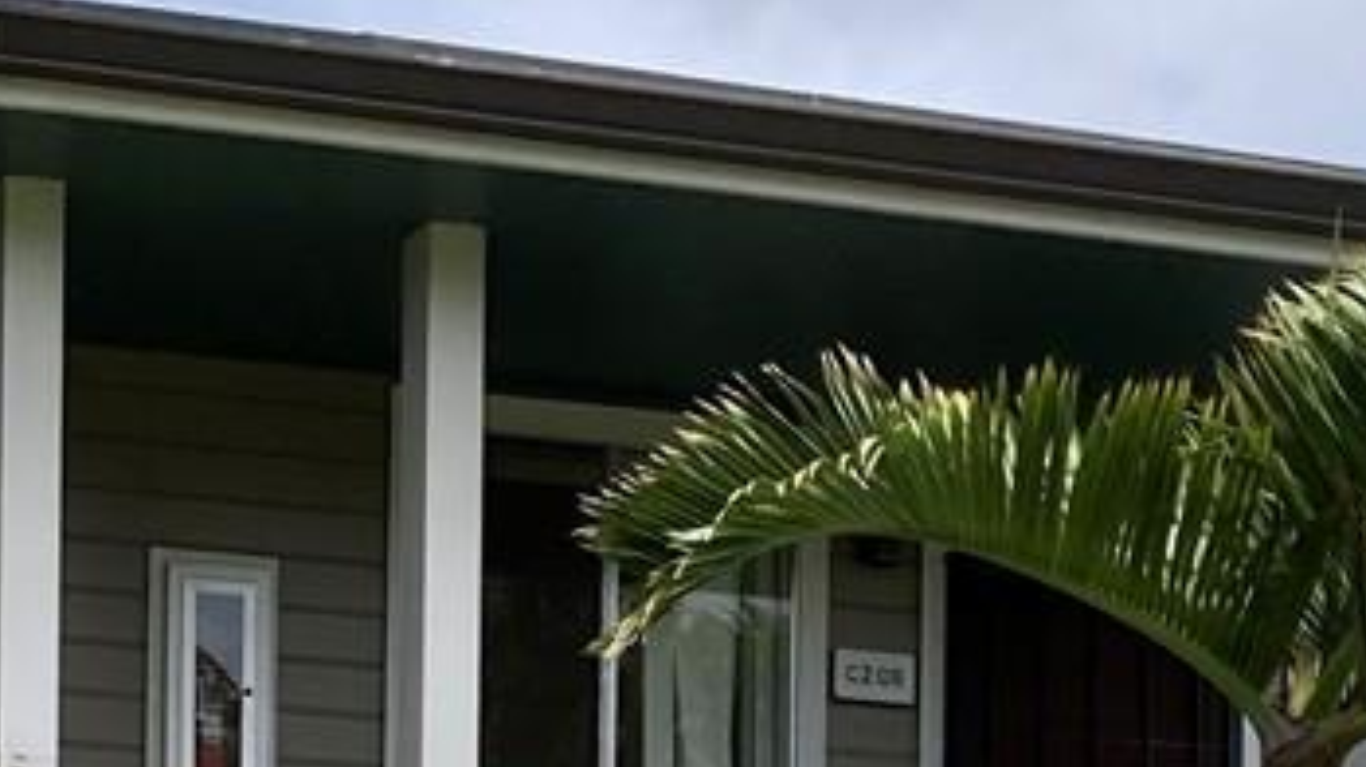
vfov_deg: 8.1
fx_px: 5069
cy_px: 1710
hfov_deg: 15.0
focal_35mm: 140
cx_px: -86
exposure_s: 1/1116
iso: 20
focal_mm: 3.99
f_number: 1.8
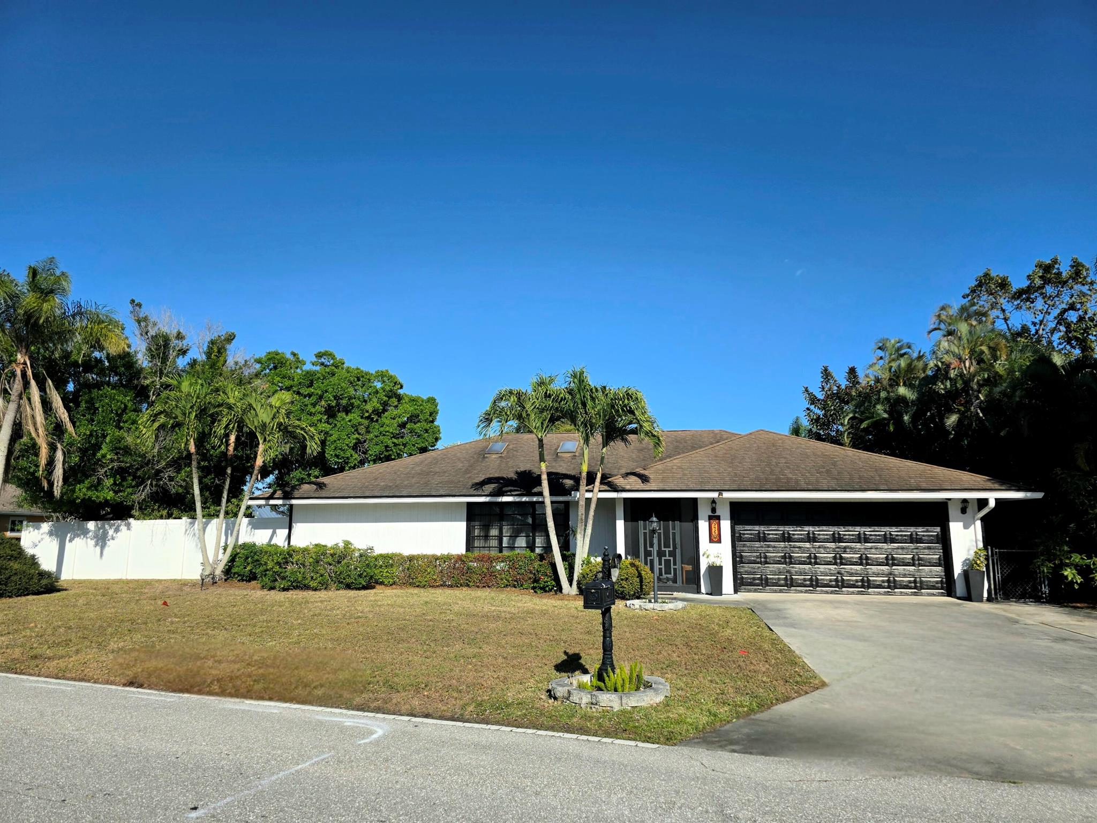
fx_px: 729
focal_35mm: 23
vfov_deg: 58.9
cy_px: 412
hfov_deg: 73.9
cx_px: 548
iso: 80
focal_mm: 6.3
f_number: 1.7
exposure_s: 1/10000
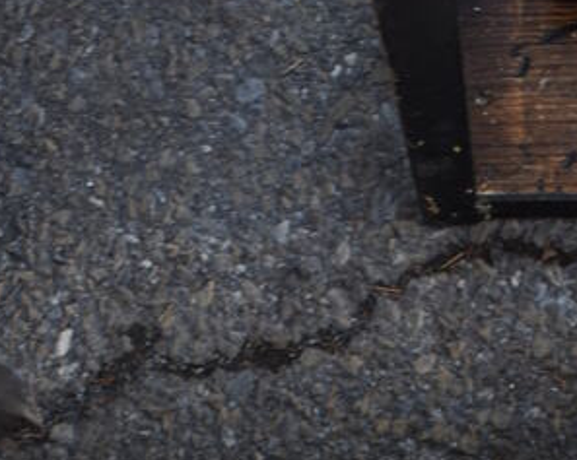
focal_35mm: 78
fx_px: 1331
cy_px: 643
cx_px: 490
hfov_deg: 24.0
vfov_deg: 18.0
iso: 220
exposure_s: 1/125
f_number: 5.6
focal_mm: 18
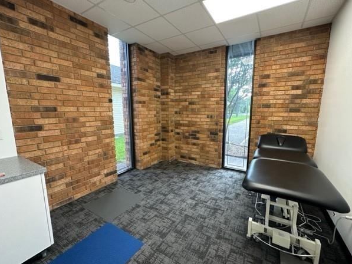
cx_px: 186
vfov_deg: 81.8
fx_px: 153
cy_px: 132
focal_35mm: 15
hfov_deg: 98.1
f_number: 2.2
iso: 200
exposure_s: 1/60
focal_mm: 2.22
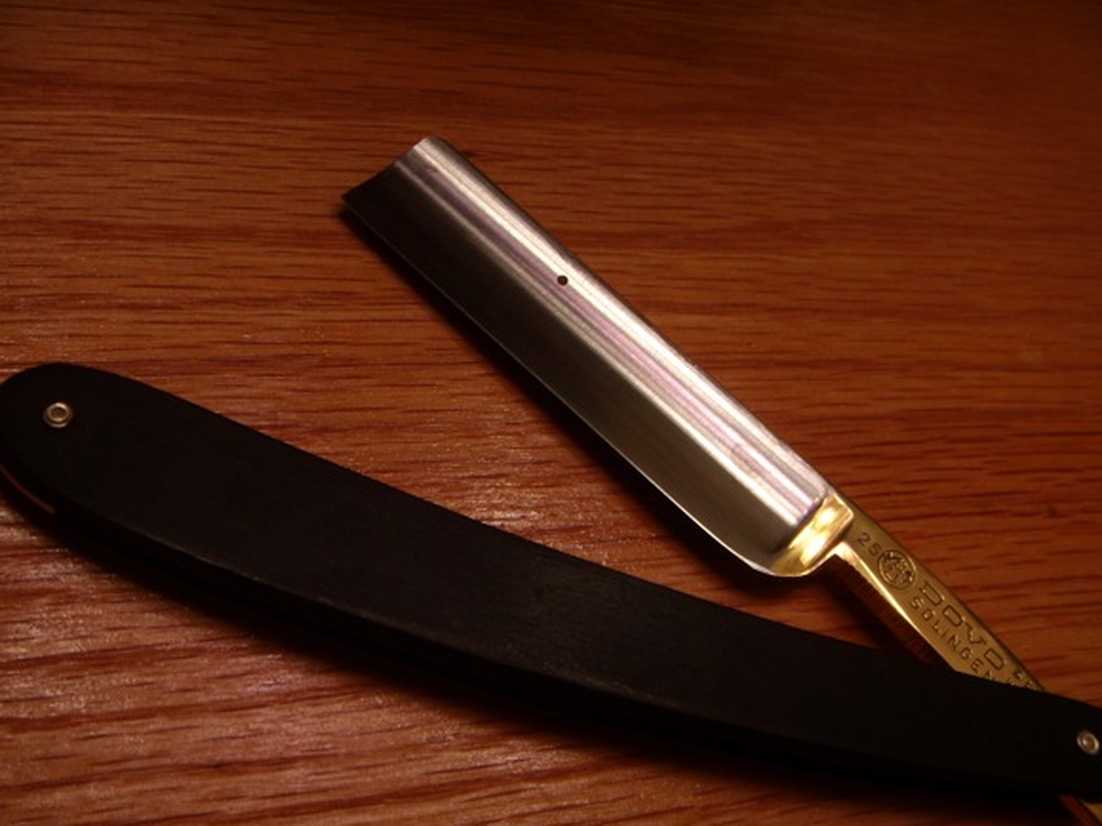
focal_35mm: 42
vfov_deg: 34.3
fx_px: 1337
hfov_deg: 44.8
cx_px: 558
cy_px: 417
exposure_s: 1/80
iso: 64
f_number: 3.5
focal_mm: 6.4
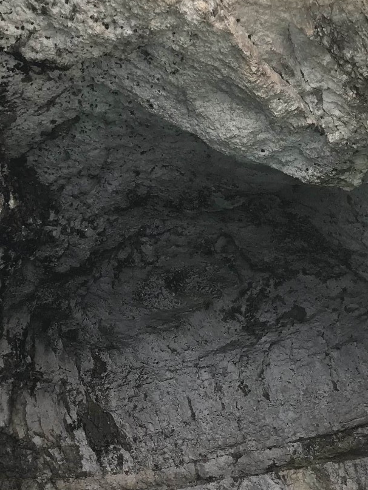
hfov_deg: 20.7
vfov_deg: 27.0
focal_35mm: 71
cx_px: 145
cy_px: 375
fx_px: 1006
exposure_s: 1/239
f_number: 1.8
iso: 20
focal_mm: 3.99
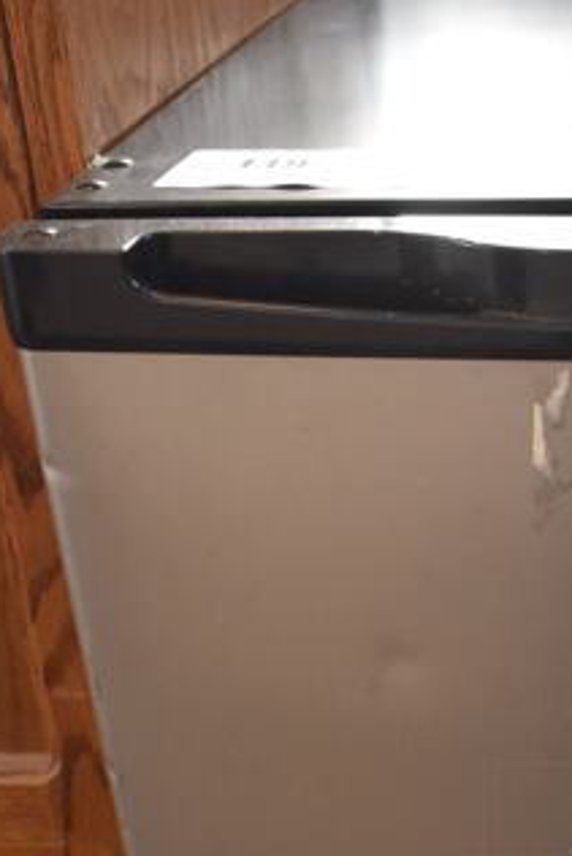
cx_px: 767
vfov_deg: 25.2
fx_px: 1857
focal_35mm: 78
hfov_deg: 16.4
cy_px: 776
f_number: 3.5
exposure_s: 1/125
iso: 1600
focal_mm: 18
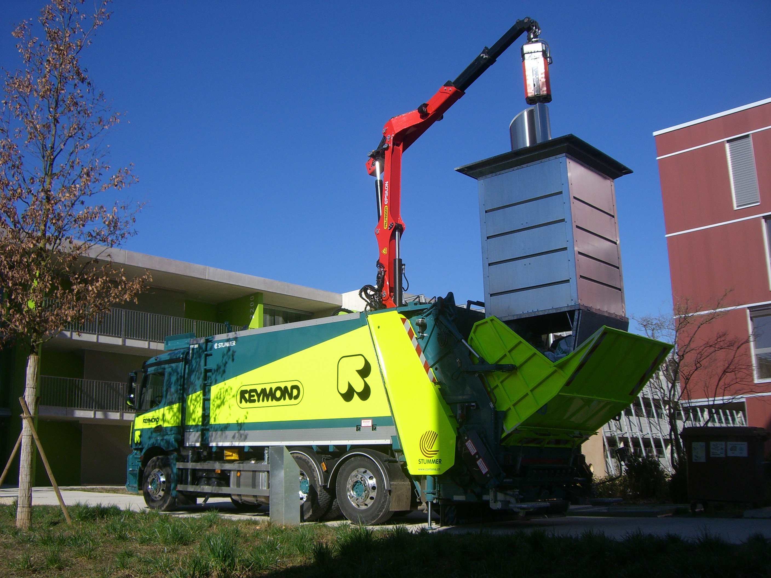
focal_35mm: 38
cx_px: 386
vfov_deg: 37.7
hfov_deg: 49.0
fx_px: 846
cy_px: 289
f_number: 4.3
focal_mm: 6.2
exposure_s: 1/800
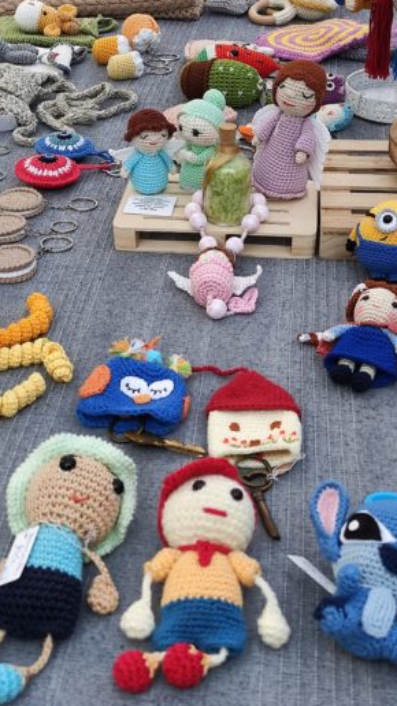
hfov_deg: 31.1
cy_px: 352
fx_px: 712
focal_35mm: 38
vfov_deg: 52.8
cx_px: 223
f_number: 1.89
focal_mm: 5.43
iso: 290
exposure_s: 1/50
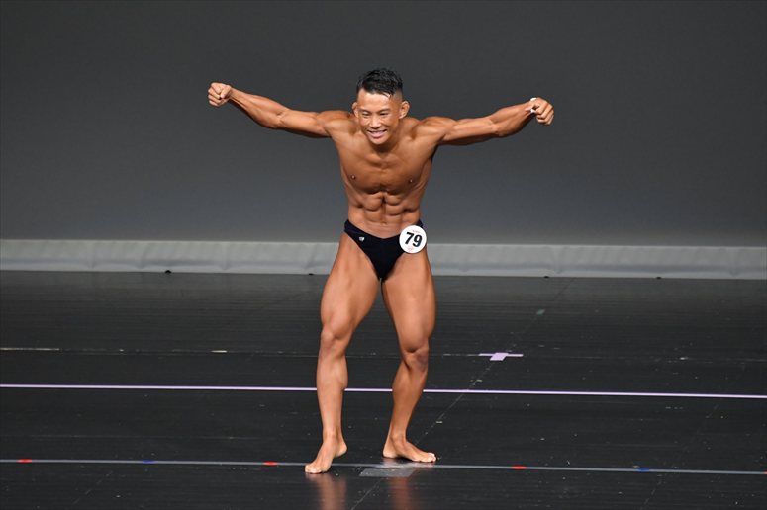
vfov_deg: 3.1
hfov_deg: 4.6
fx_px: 9583
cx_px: 384
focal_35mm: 450
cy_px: 255
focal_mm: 300
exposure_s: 1/400
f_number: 5.6
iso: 4000
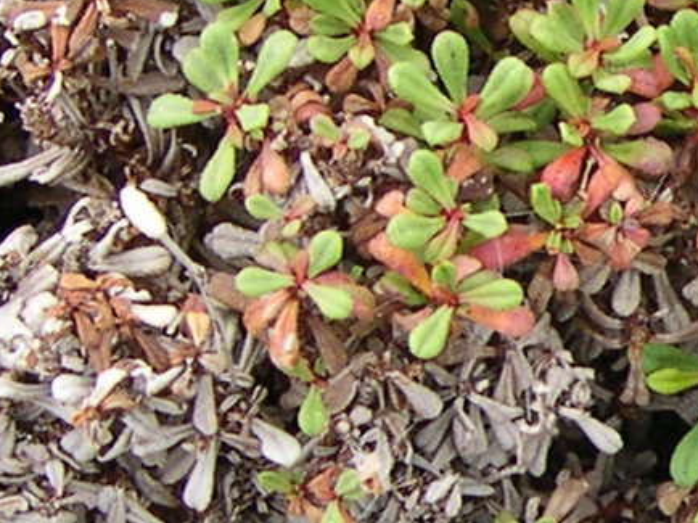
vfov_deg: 7.5
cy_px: 336
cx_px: 1197
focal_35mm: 199
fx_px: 4010
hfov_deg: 9.5
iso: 100
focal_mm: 8
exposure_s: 1/323
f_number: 2.8
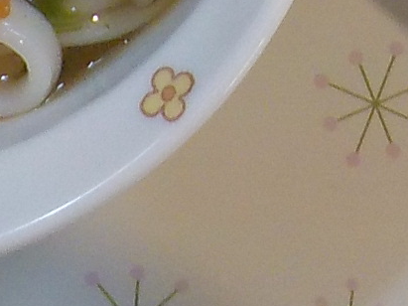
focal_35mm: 166
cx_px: 338
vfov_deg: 8.1
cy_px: -479
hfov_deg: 11.9
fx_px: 1956
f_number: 3.3
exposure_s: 1/30
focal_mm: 4.1
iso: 250
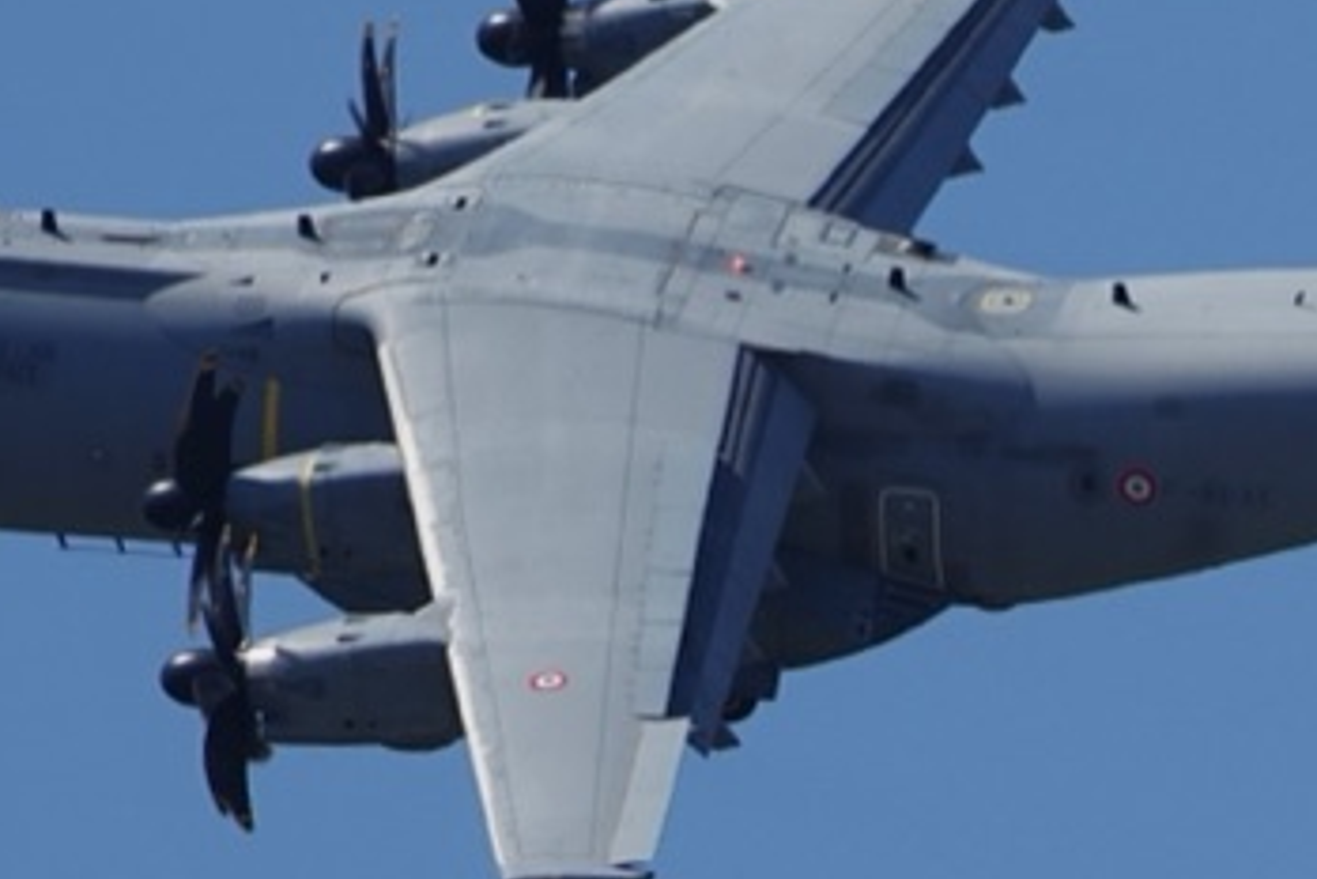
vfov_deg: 1.5
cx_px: 925
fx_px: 33522
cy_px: 349
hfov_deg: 2.3
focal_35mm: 916
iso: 100
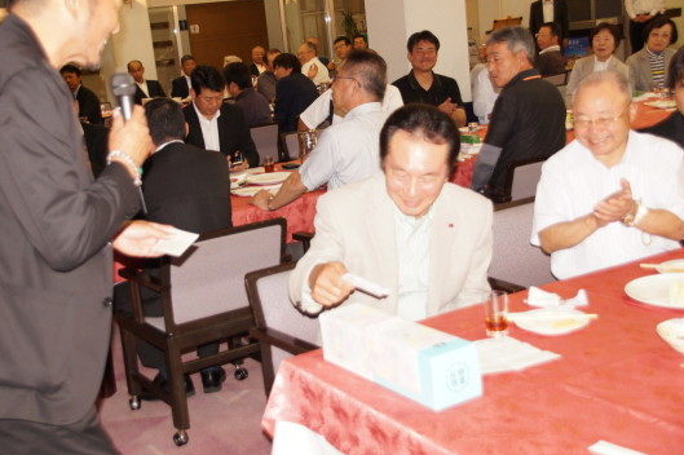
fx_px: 968
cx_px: 305
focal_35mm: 51
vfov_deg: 26.4
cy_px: 204
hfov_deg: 38.9
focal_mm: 30
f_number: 4.5
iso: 800
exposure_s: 1/60
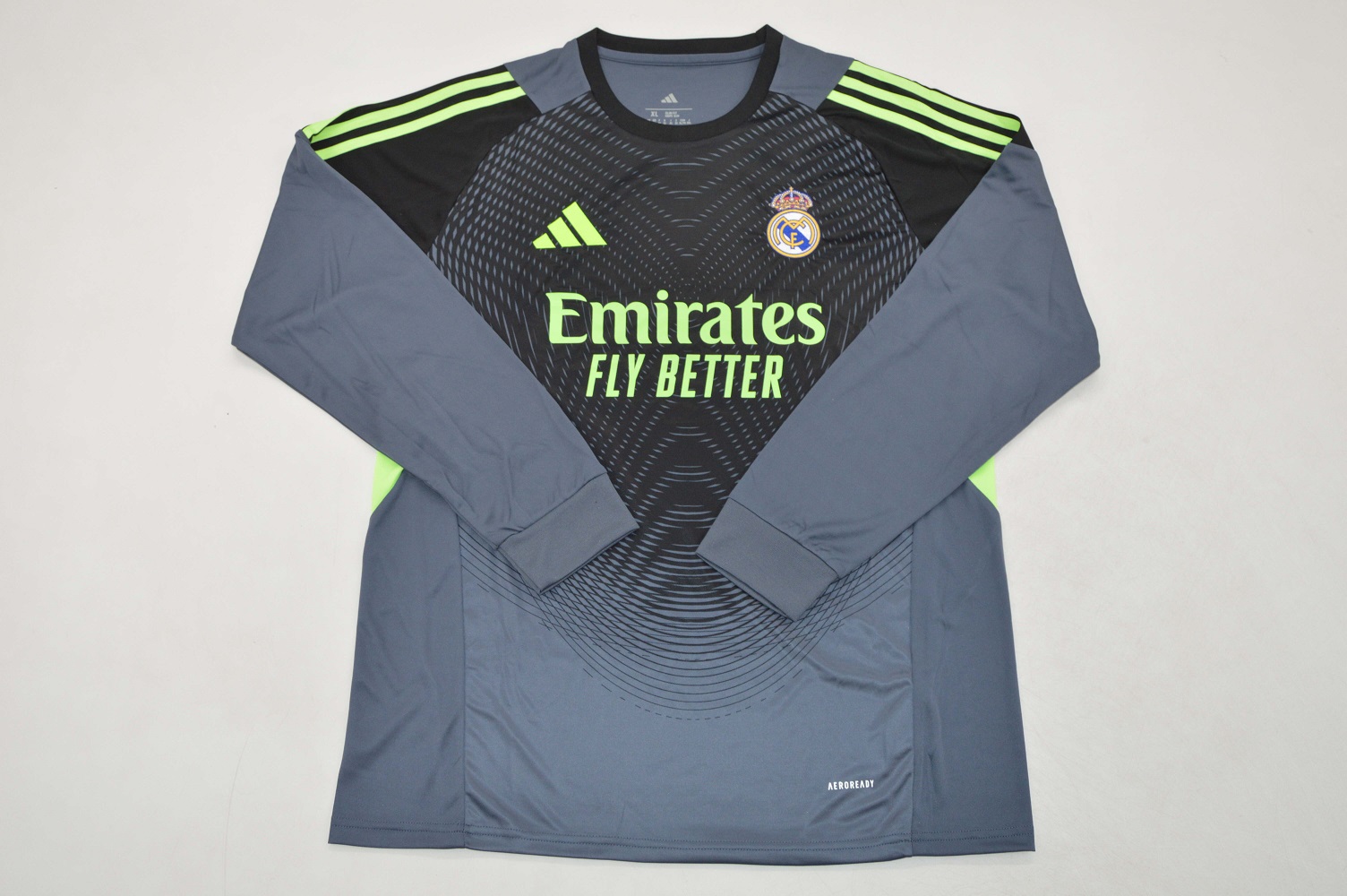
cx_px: 674
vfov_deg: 39.9
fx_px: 1234
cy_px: 448
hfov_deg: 57.3
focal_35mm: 33
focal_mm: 22
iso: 400
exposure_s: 1/200
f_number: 6.3
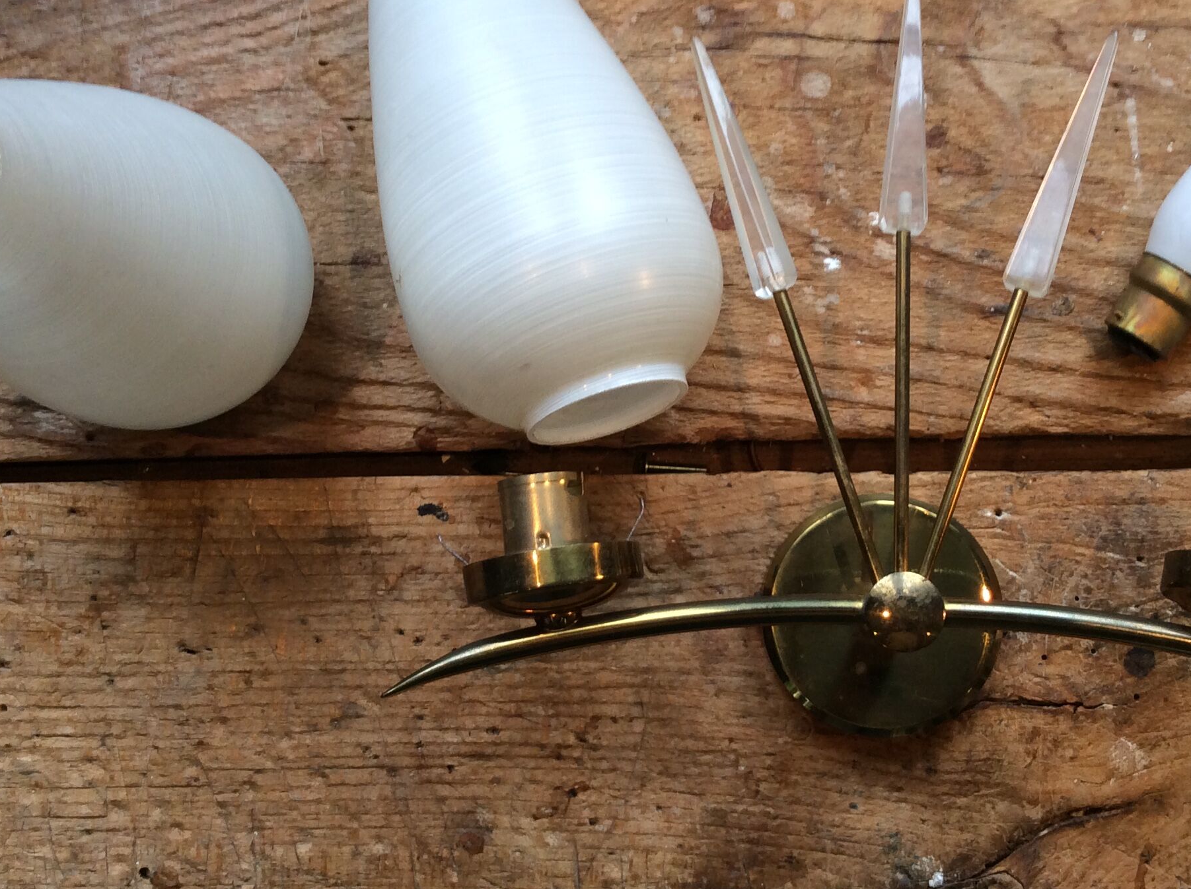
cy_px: 405
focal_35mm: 46
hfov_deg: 41.2
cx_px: 689
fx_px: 1580
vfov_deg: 31.4
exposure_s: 1/50
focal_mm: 3.3
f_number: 2.4
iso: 40
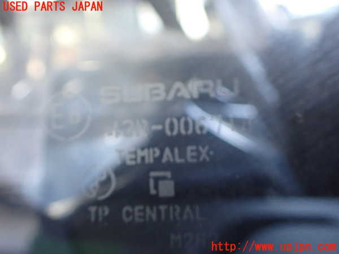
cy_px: 127
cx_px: 170
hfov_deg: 60.0
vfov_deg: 46.8
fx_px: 294
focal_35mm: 30
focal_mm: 5.4
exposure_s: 1/80
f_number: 2.3
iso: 800
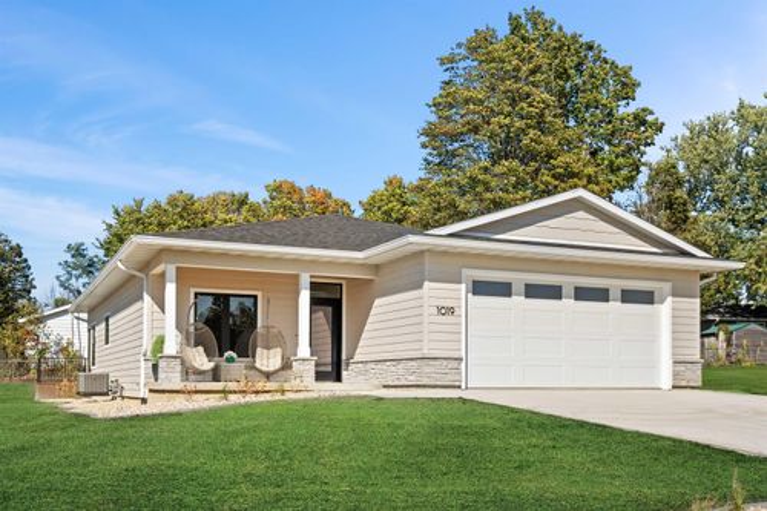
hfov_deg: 51.9
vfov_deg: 35.9
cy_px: 256
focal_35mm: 37
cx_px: 384
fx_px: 788
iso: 400
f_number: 9
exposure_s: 1/1600
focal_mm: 25
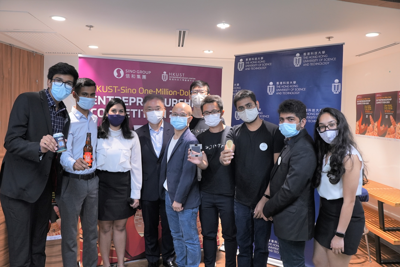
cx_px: 200
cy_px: 134
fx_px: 311
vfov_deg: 46.5
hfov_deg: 65.4
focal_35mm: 28
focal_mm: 28
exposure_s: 1/100
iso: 2500
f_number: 5.6
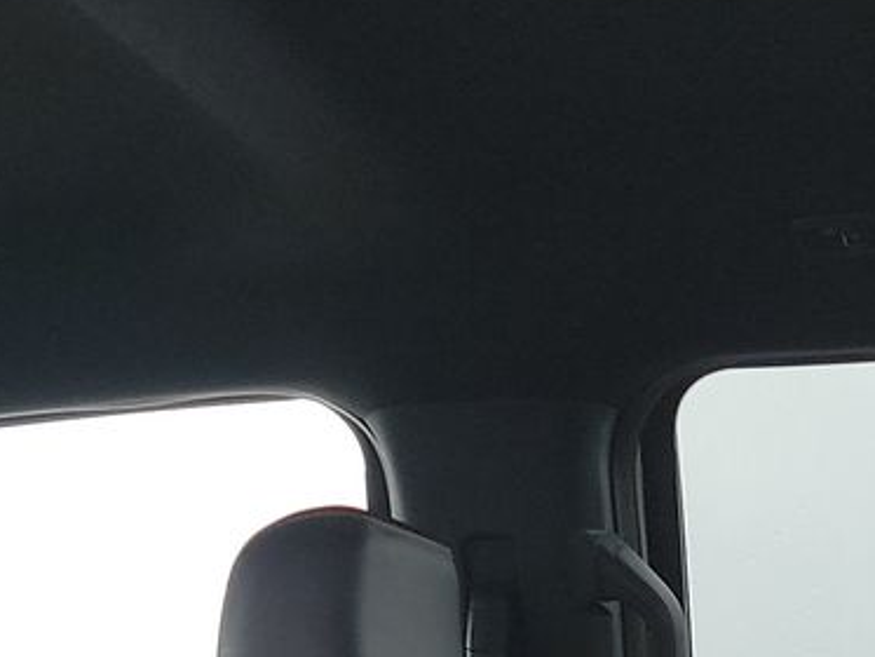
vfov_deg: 13.0
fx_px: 2604
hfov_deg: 19.1
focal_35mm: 103
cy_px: 1185
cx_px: 474
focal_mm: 6.7
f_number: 1.8
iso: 221
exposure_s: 1/59
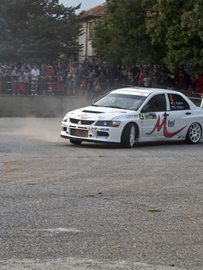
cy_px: 133
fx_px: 968
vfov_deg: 15.9
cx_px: 125
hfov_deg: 12.0
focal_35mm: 124
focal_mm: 55
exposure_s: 1/200
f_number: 9
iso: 400
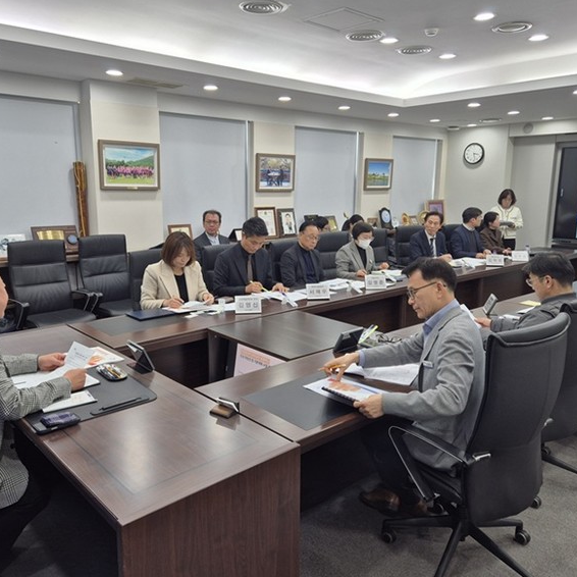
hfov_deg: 57.3
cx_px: 277
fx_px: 528
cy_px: 288
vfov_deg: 57.3
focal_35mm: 28
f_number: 1.8
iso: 40
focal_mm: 5.4
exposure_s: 1/120
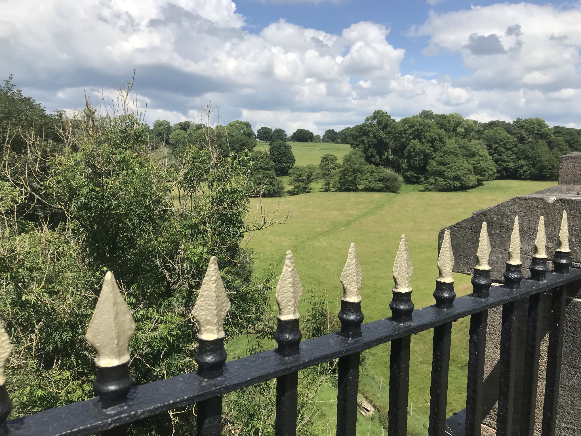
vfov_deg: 49.7
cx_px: 290
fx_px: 470
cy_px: 218
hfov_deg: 63.4
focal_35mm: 28
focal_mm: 3.99
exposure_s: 1/2591
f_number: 1.8
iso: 20
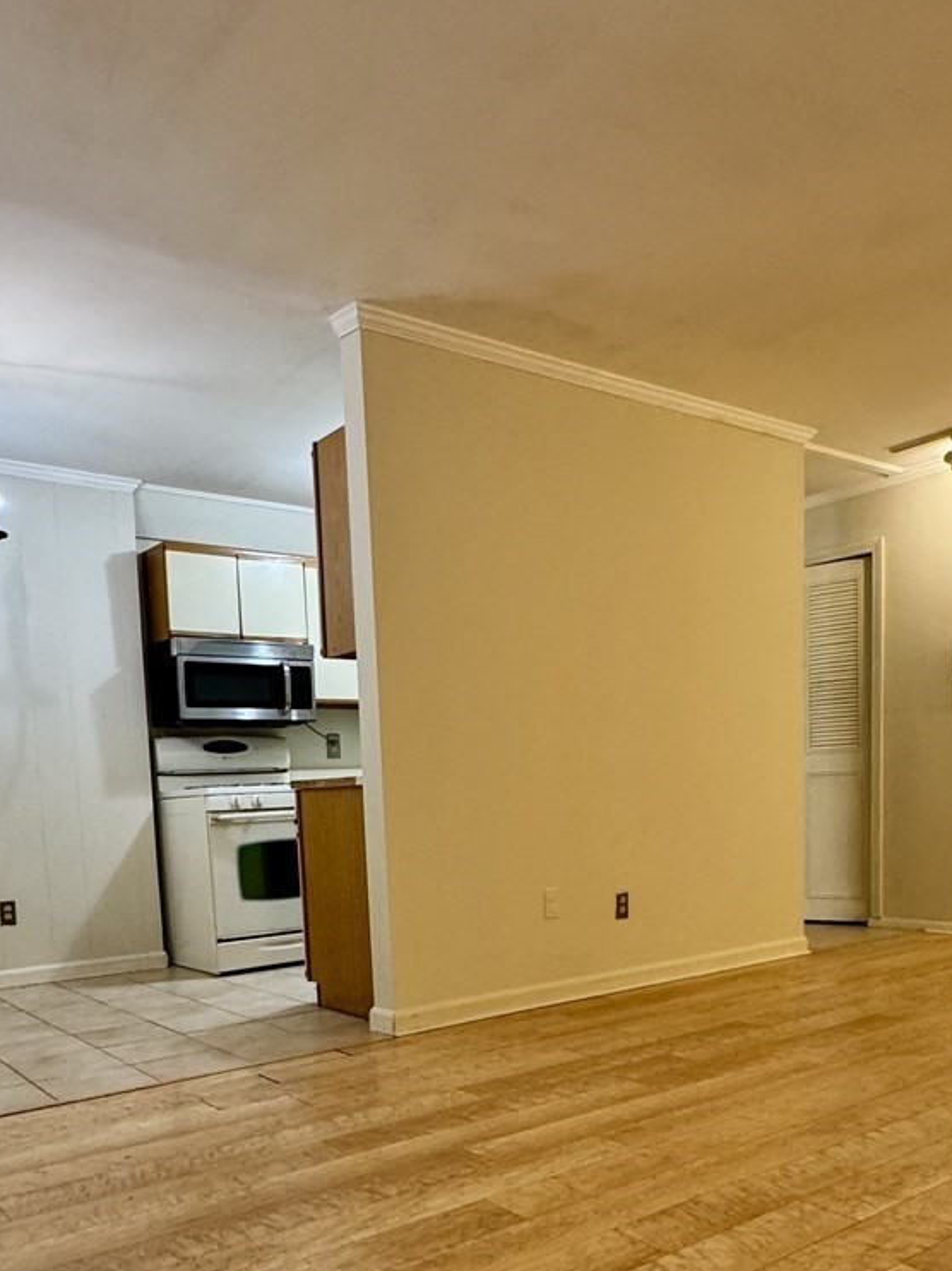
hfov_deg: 48.2
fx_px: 1064
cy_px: 913
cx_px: 450
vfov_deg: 59.2
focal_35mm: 29
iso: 250
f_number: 2.2
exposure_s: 1/60
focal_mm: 2.22
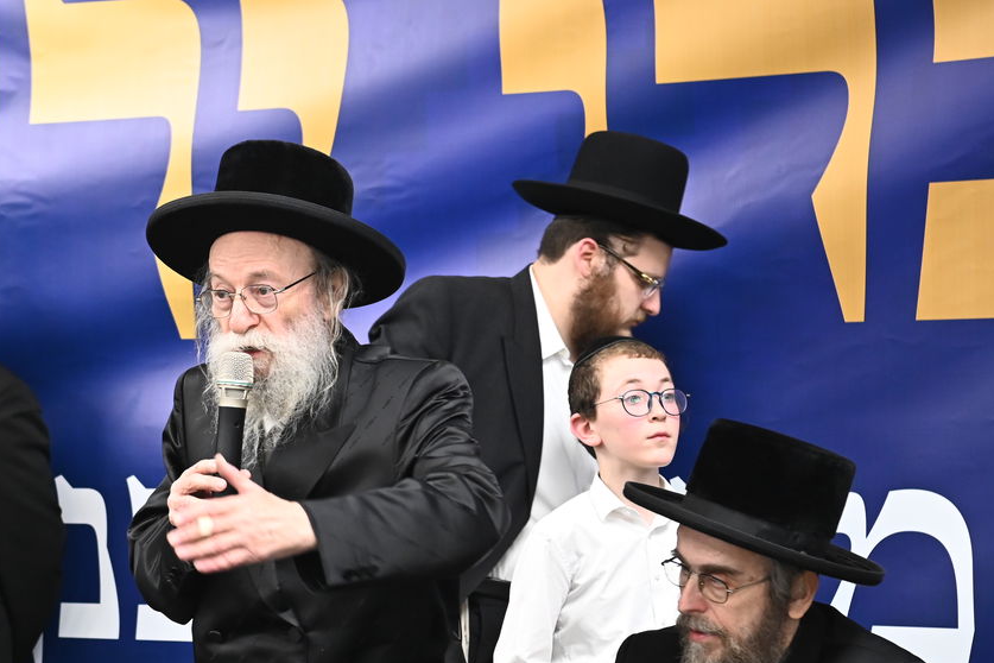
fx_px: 3230
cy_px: 497
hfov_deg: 17.3
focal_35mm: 117
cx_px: 177
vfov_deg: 11.7
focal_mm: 70
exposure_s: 1/160
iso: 2000
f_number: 4.5
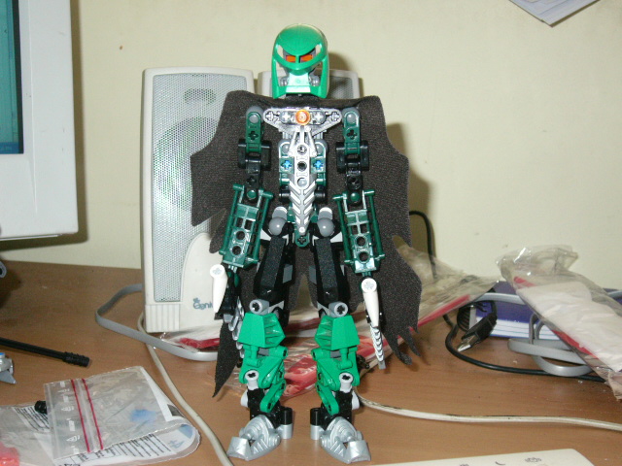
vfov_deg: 27.5
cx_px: 311
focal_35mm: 53
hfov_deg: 36.2
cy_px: 233
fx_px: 952
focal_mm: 8.8
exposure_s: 1/60
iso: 200
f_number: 3.4
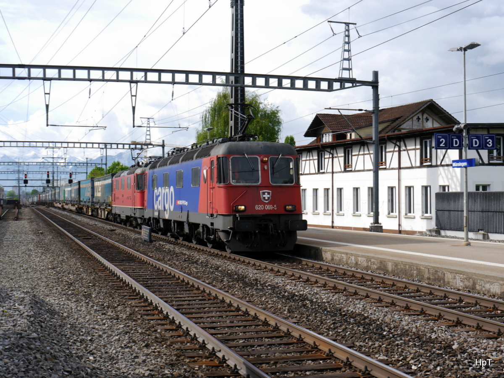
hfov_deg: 34.3
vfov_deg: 26.1
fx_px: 815
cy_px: 189
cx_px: 252
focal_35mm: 56
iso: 160
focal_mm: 28
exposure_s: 1/320
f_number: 8
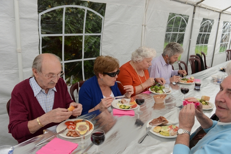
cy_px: 77
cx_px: 116
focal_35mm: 29
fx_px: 186
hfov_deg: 63.7
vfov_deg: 45.0
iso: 200
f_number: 5.6
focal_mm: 29
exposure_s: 1/125
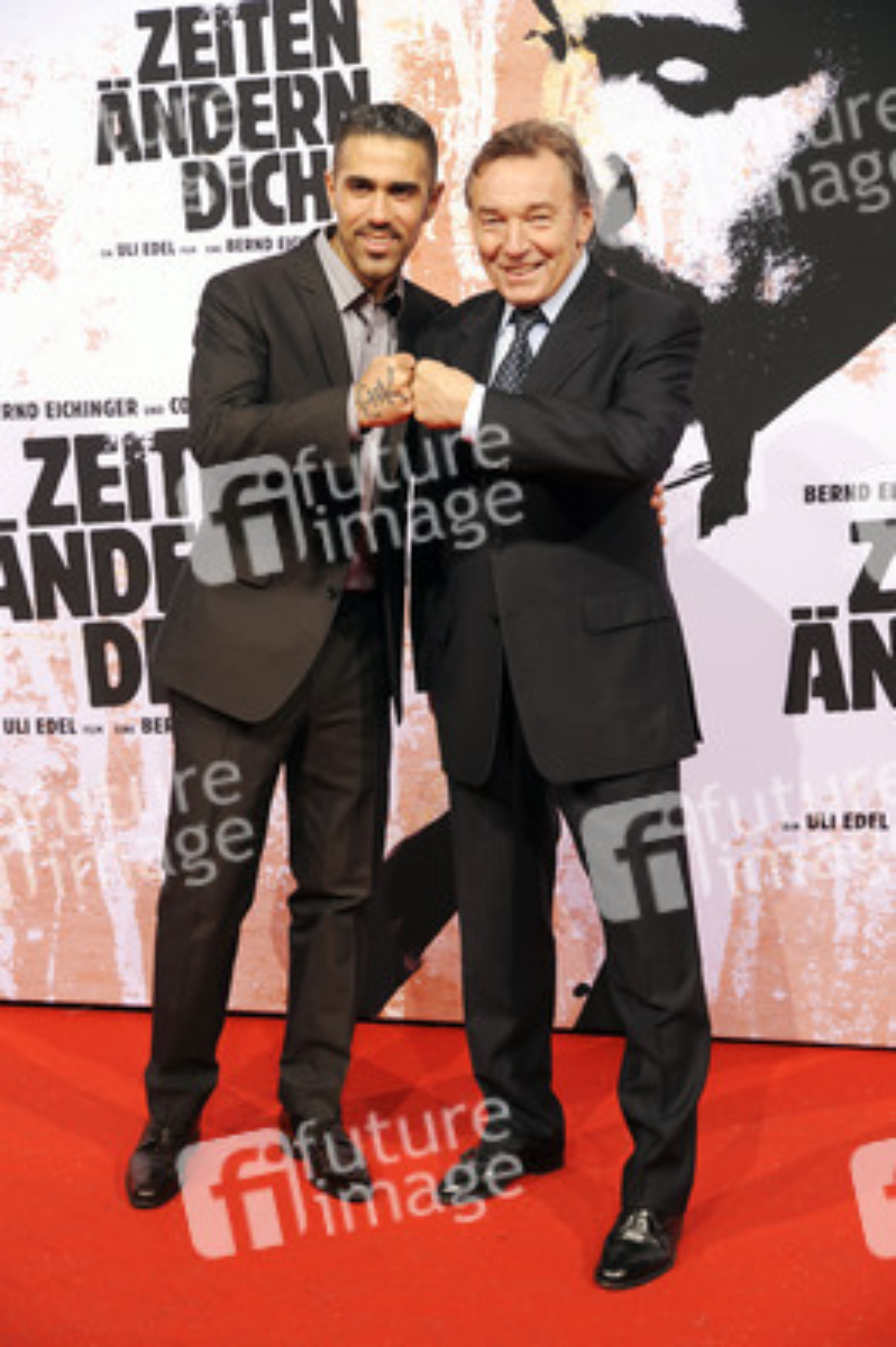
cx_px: 448
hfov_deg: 20.9
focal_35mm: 65
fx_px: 2431
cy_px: 674
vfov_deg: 31.0
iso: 400
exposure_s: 1/125
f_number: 5.6
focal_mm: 65
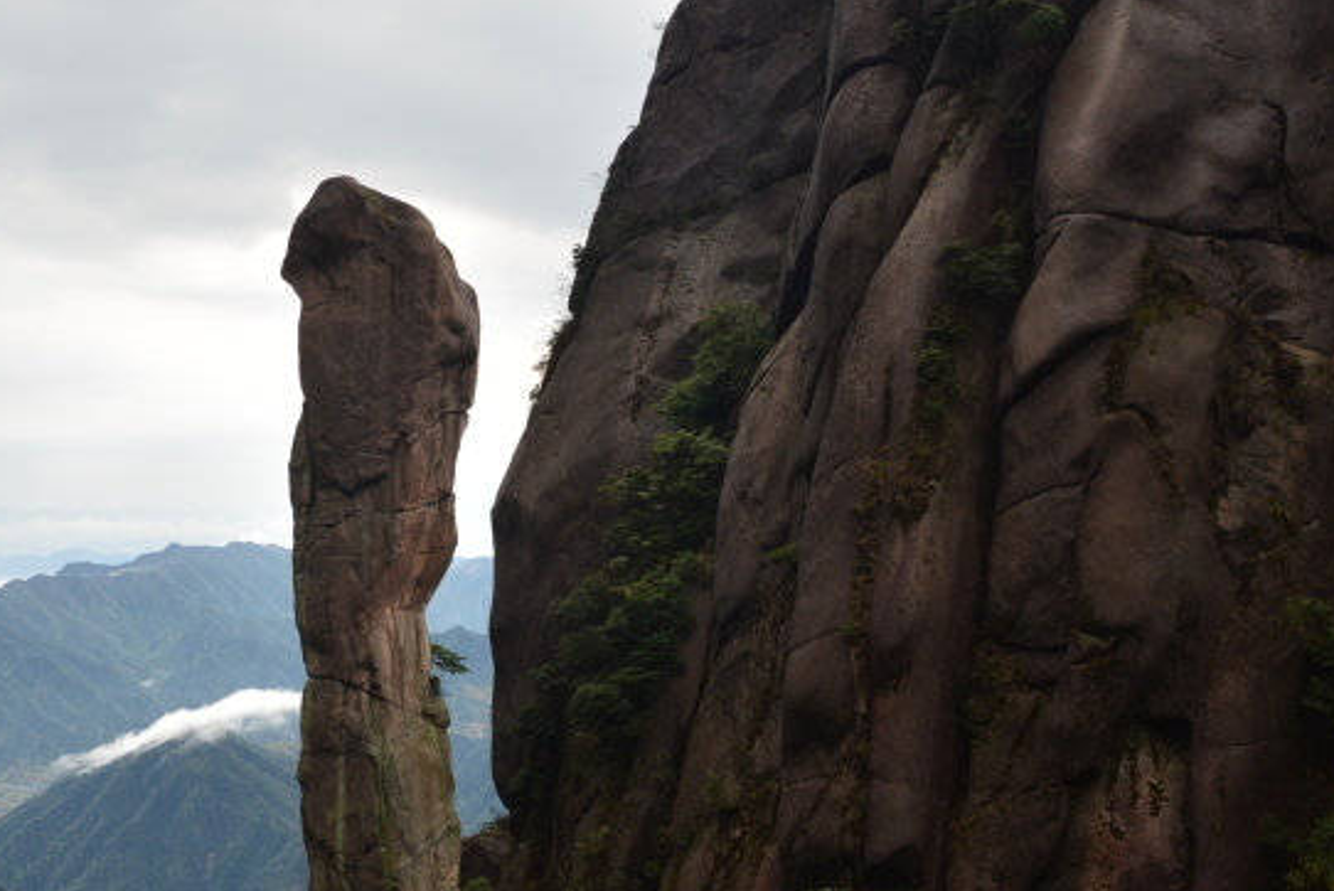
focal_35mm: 51
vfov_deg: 26.5
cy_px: 417
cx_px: 303
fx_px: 1891
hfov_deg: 37.7
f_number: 9
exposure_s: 1/30
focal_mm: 18
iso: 400
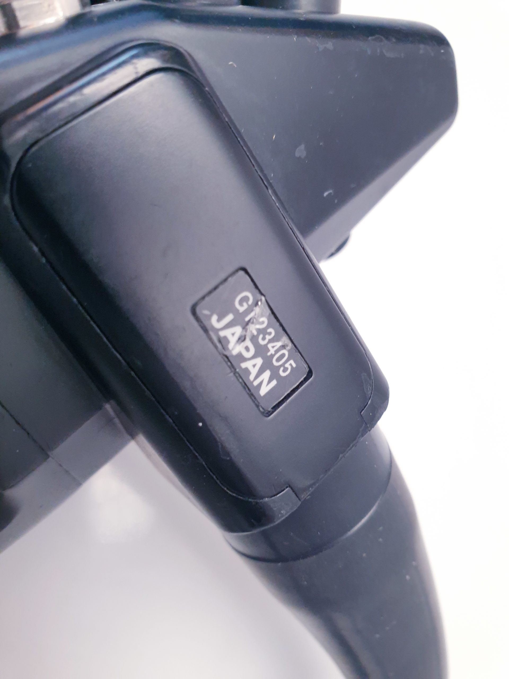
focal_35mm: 26
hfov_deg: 53.1
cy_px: 340
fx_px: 510
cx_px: 254
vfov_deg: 67.3
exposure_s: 1/100
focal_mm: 4.3
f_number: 2.4
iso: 250
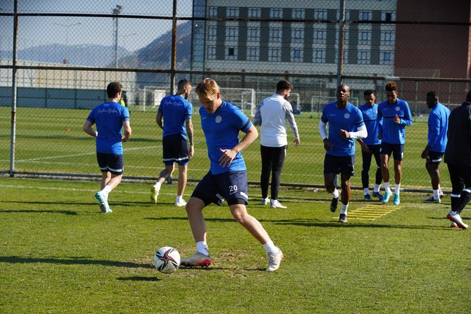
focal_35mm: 111
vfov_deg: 12.3
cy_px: 157
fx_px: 1452
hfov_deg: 18.4
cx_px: 235
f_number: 5.6
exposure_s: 1/8000
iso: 3200
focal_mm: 110
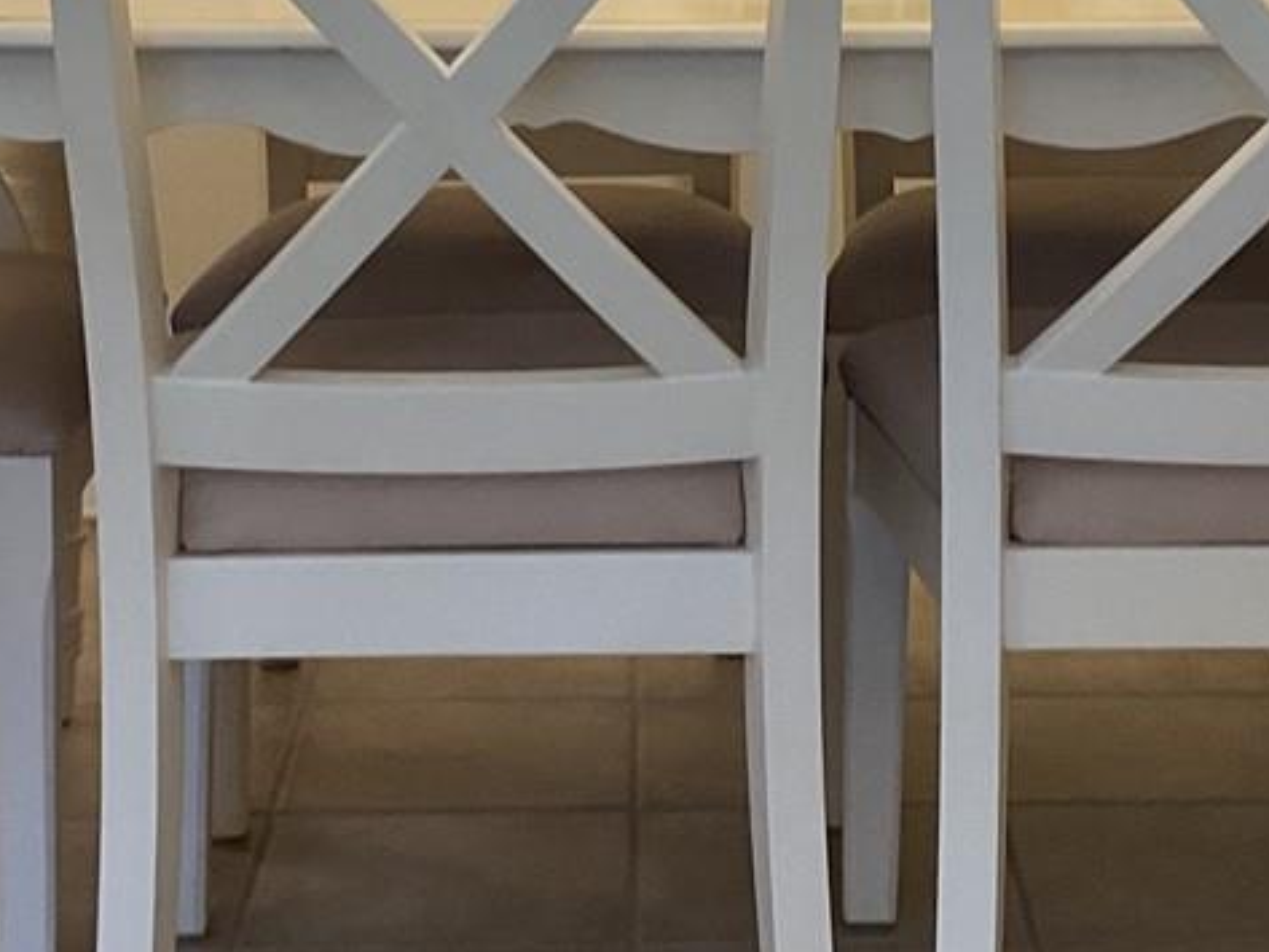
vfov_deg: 14.7
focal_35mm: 98
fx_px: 3594
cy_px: -110
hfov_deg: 20.0
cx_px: 727
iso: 50
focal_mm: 3
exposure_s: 1/60
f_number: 1.8
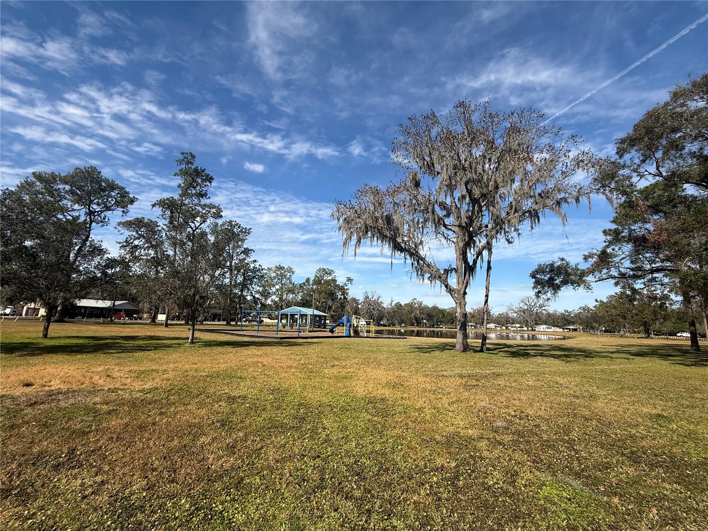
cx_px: 354
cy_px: 266
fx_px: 286
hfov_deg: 102.1
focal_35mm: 14
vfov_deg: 85.7
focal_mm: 2.22
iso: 50
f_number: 2.2
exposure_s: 1/2237
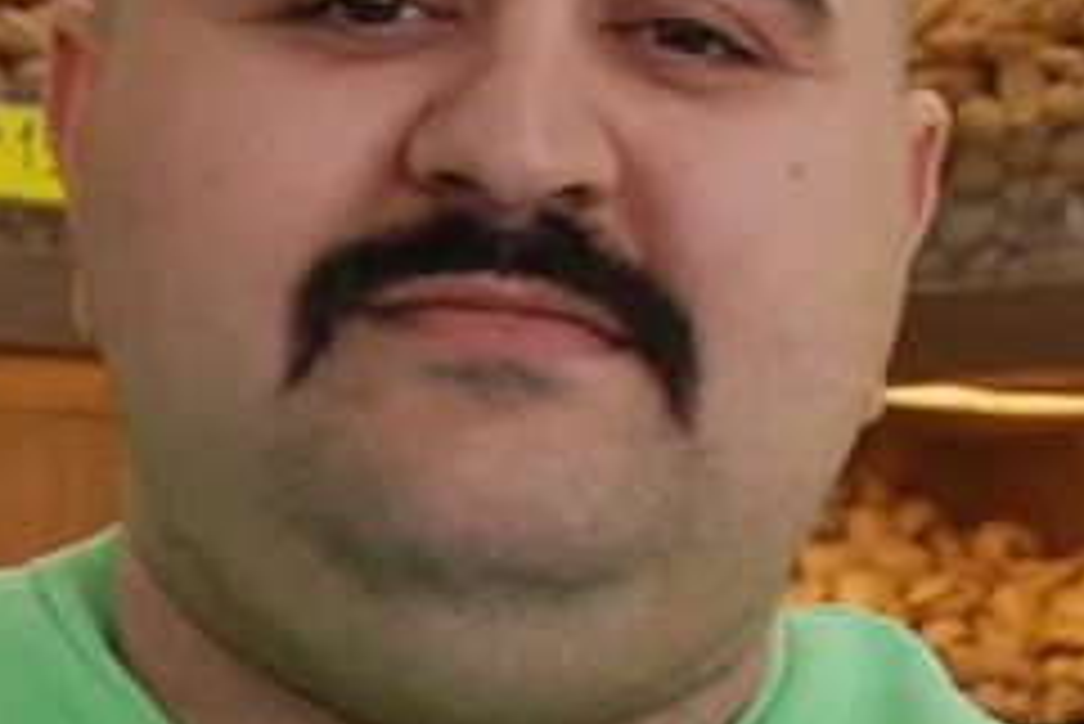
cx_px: 472
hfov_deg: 10.3
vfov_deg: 6.9
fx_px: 5995
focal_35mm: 199
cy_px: 796
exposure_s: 1/60
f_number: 4.2
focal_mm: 32
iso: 200
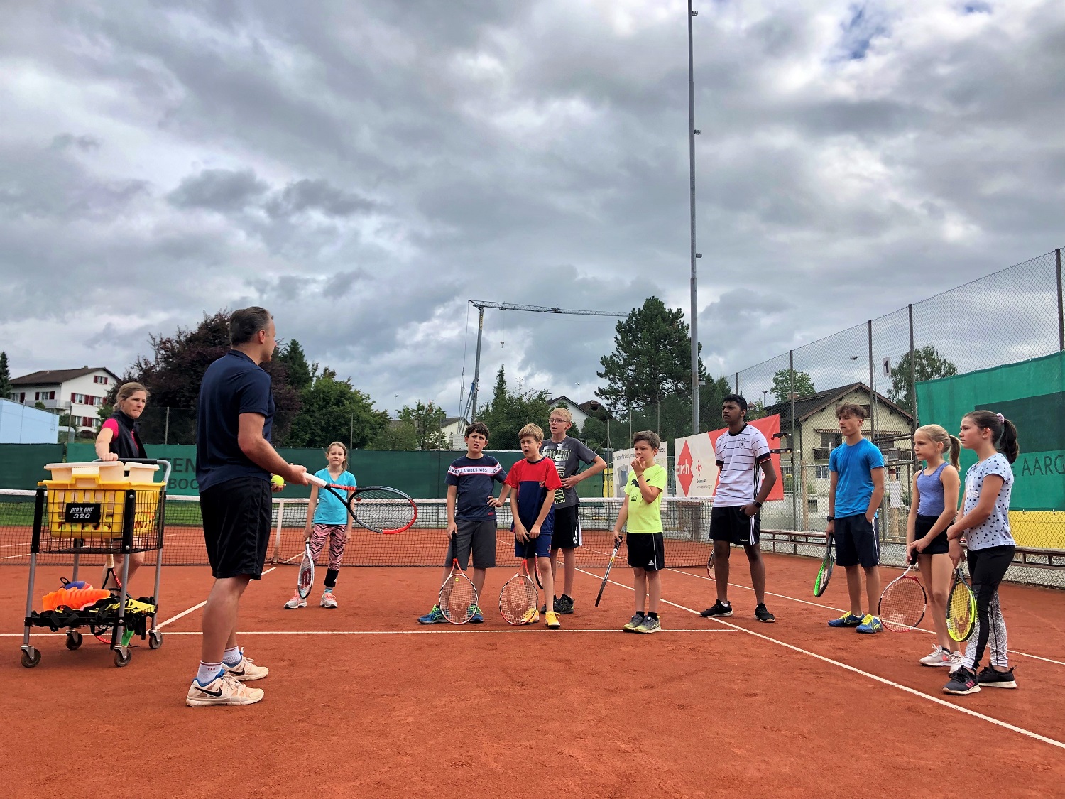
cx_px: 532
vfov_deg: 49.7
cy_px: 400
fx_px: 861
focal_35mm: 28
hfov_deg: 63.4
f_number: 1.8
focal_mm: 4
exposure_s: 1/813
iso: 20
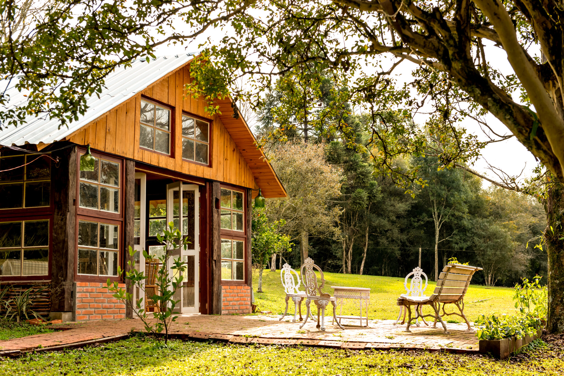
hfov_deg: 38.2
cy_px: 188
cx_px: 282
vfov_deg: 26.0
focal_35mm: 52
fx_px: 815
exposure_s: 1/125
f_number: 5.6
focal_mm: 52
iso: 320
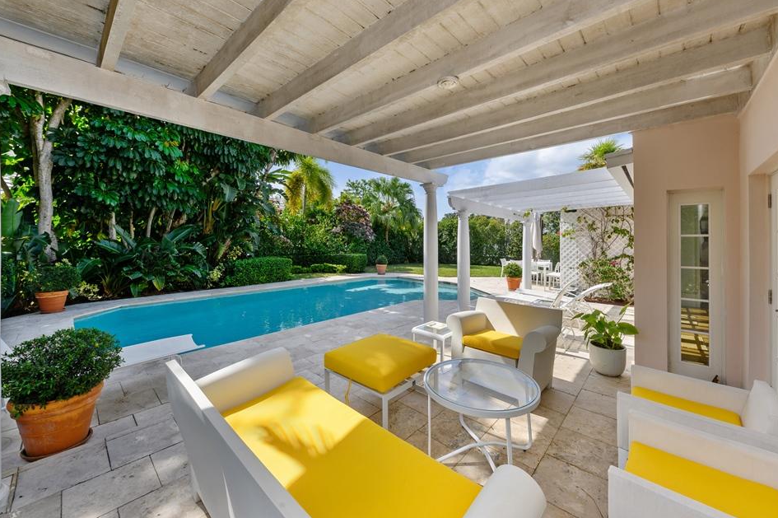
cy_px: 246
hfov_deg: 108.3
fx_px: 281
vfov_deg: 85.3
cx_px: 404
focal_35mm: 13
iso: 100
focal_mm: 12
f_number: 11
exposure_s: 1/100
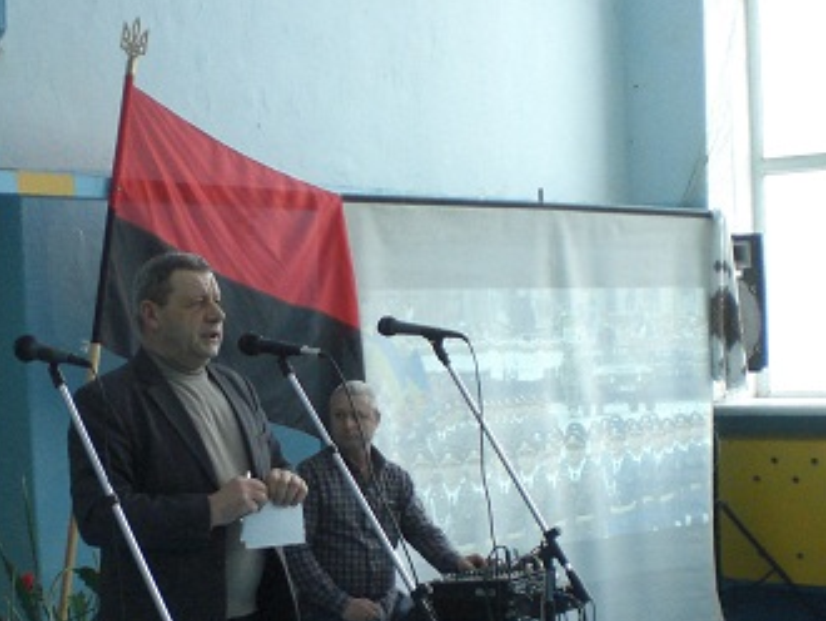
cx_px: 278
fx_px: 1648
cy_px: 543
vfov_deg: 20.9
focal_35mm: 69
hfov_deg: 28.0
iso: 200
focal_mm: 6.3
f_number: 3.1
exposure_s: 1/60
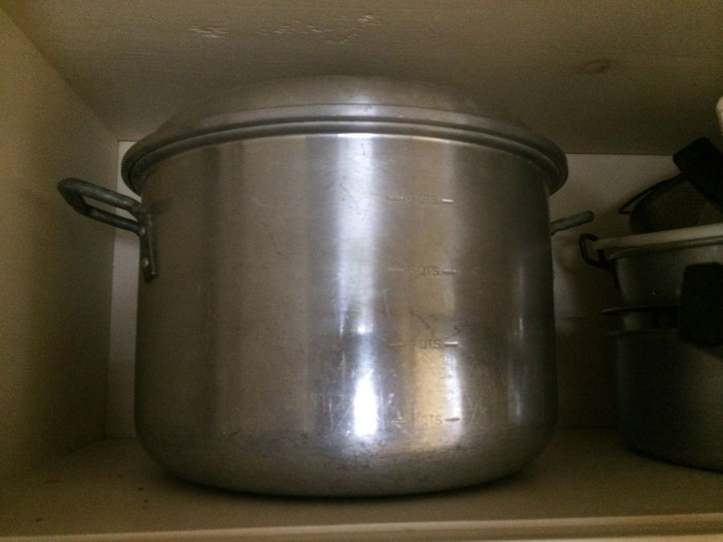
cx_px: 362
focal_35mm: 30
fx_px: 627
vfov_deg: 46.8
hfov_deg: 60.0
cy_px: 271
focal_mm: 4.12
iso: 500
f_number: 2.2
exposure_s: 1/15
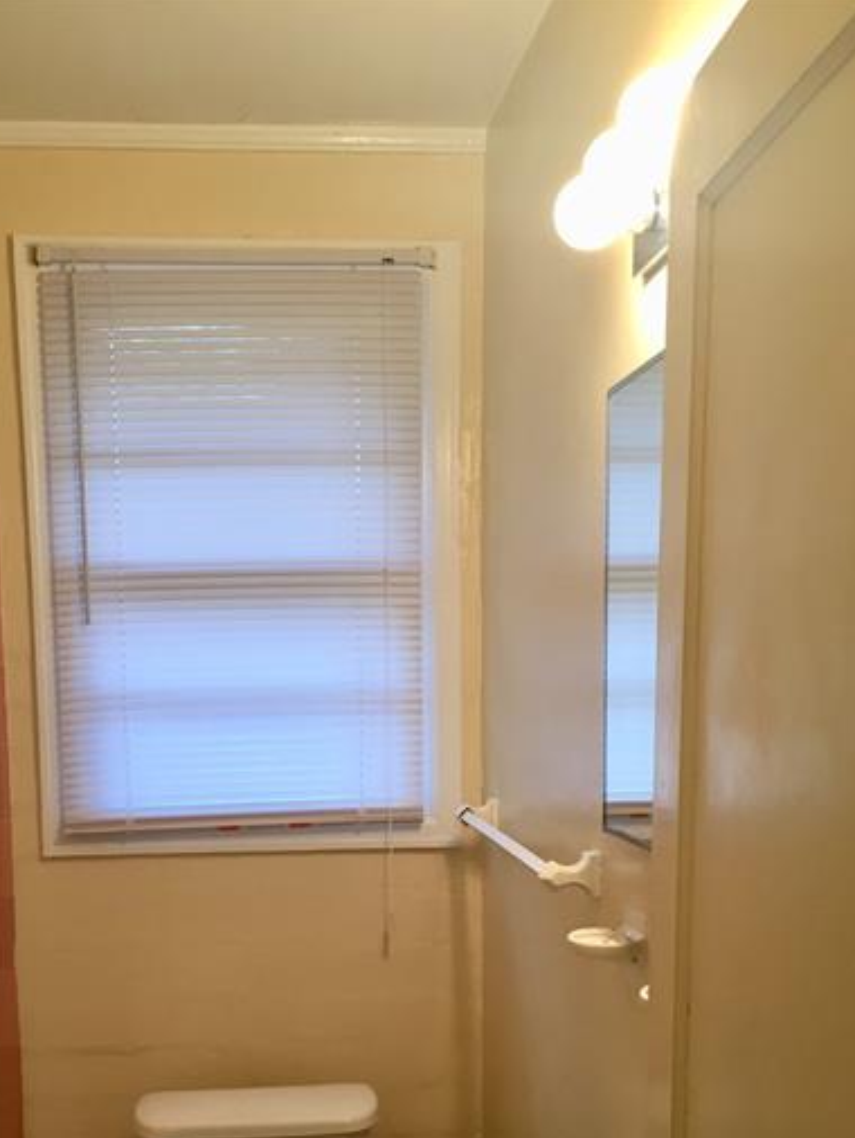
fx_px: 1448
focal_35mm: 44
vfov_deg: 41.6
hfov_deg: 32.8
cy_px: 859
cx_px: 324
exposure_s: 1/30
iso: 64
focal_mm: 4.15
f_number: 2.2
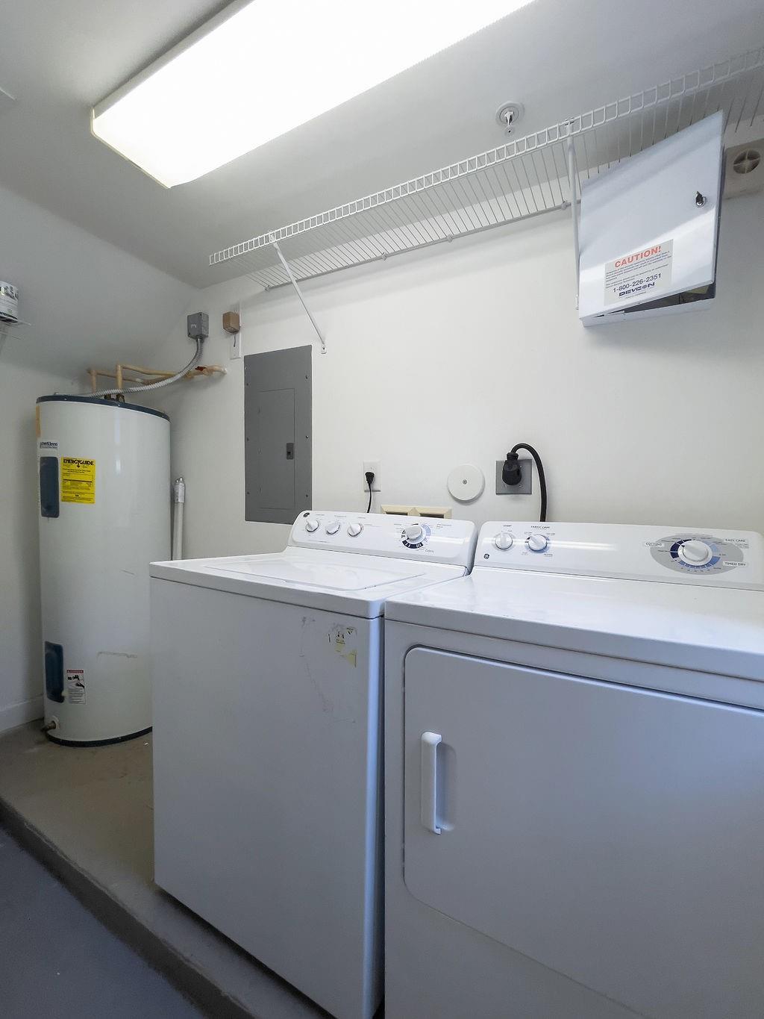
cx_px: 382
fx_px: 382
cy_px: 510
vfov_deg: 106.2
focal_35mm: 13
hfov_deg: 89.9
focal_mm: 1.54
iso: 100
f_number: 2.4
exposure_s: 1/120
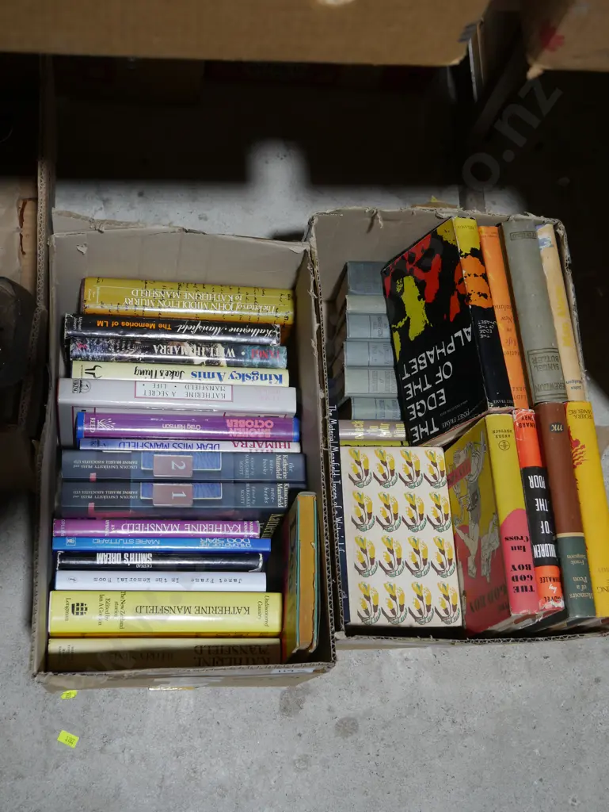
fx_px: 1172
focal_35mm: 50
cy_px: 406
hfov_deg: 29.1
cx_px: 304
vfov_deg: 38.2
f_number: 5.3
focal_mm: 25
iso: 320
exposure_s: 1/60
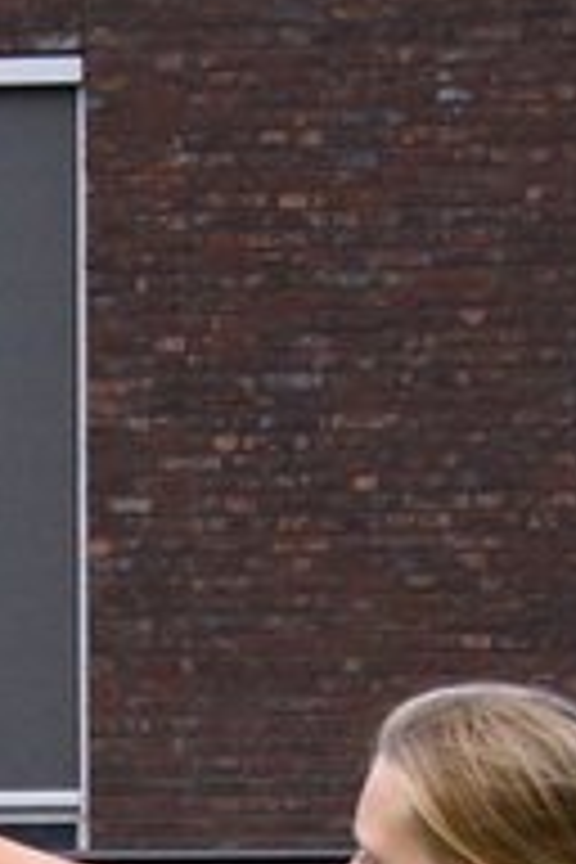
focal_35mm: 401
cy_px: 1314
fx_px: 9623
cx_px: -61
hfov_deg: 3.4
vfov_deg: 5.1
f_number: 7.1
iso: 400
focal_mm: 50
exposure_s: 1/1000
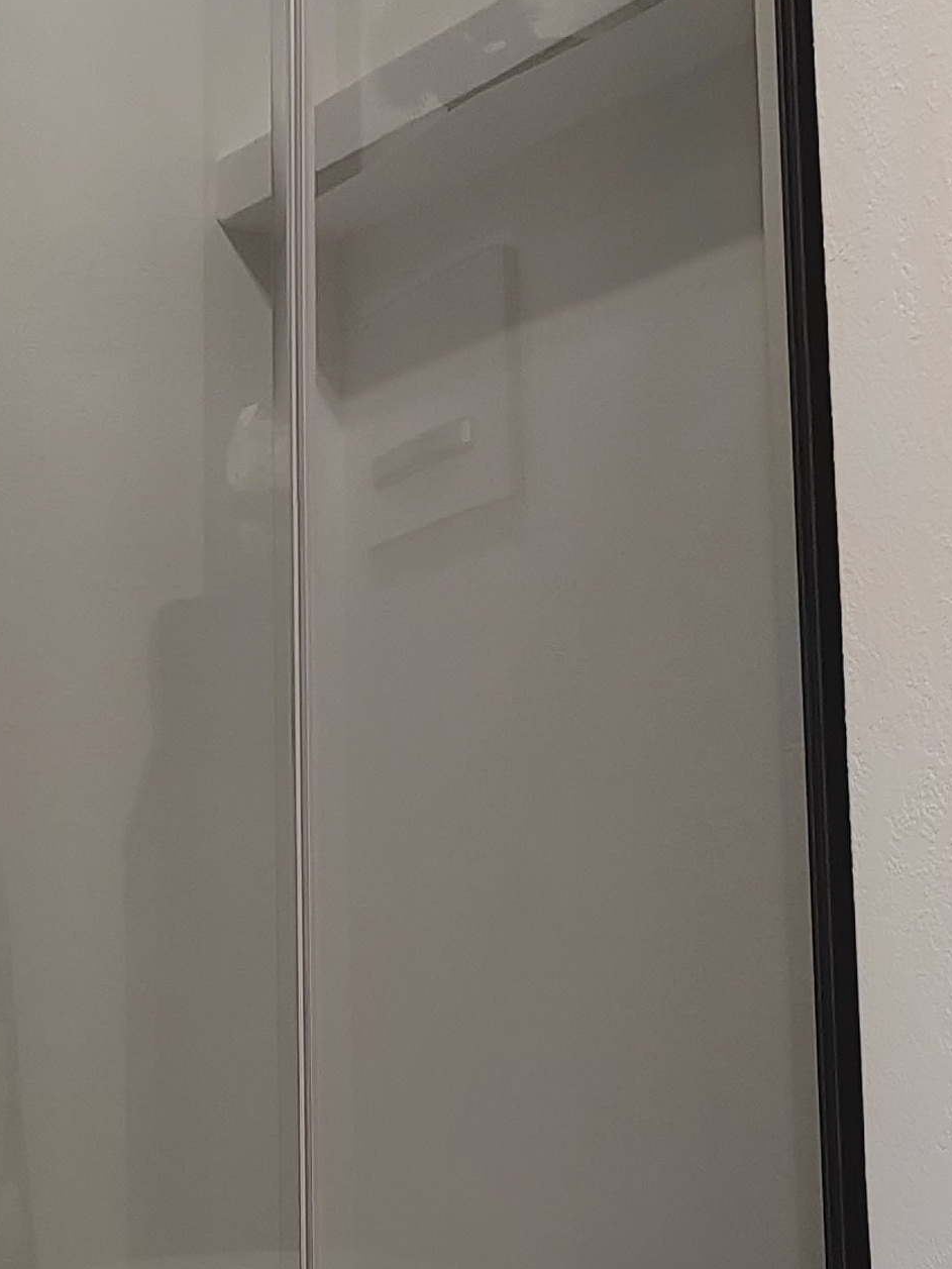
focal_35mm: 88
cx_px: 51
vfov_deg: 22.2
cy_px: 511
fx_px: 3226
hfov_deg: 16.5
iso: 1000
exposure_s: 1/100
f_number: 1.9
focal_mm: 5.52
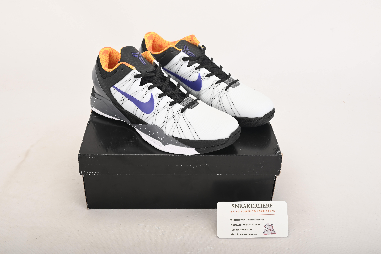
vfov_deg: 33.4
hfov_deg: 48.4
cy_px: 127
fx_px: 423
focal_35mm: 40
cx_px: 190
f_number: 11
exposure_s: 1/200
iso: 100
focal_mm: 40
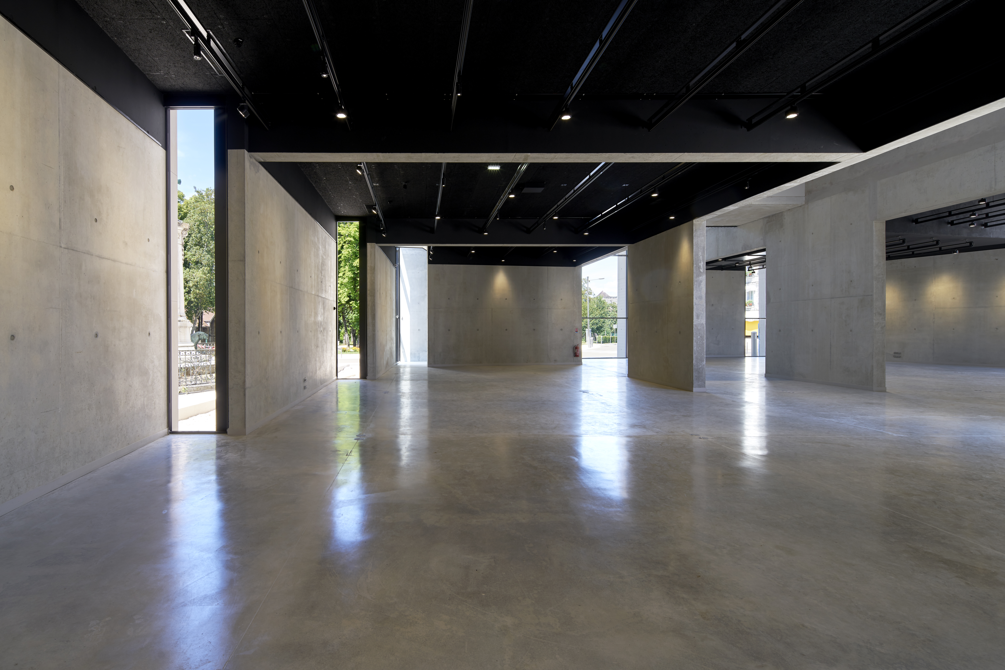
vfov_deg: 70.5
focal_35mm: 17
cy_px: 335
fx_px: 475
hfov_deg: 93.3
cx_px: 502
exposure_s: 1/20
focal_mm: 17
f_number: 11
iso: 100
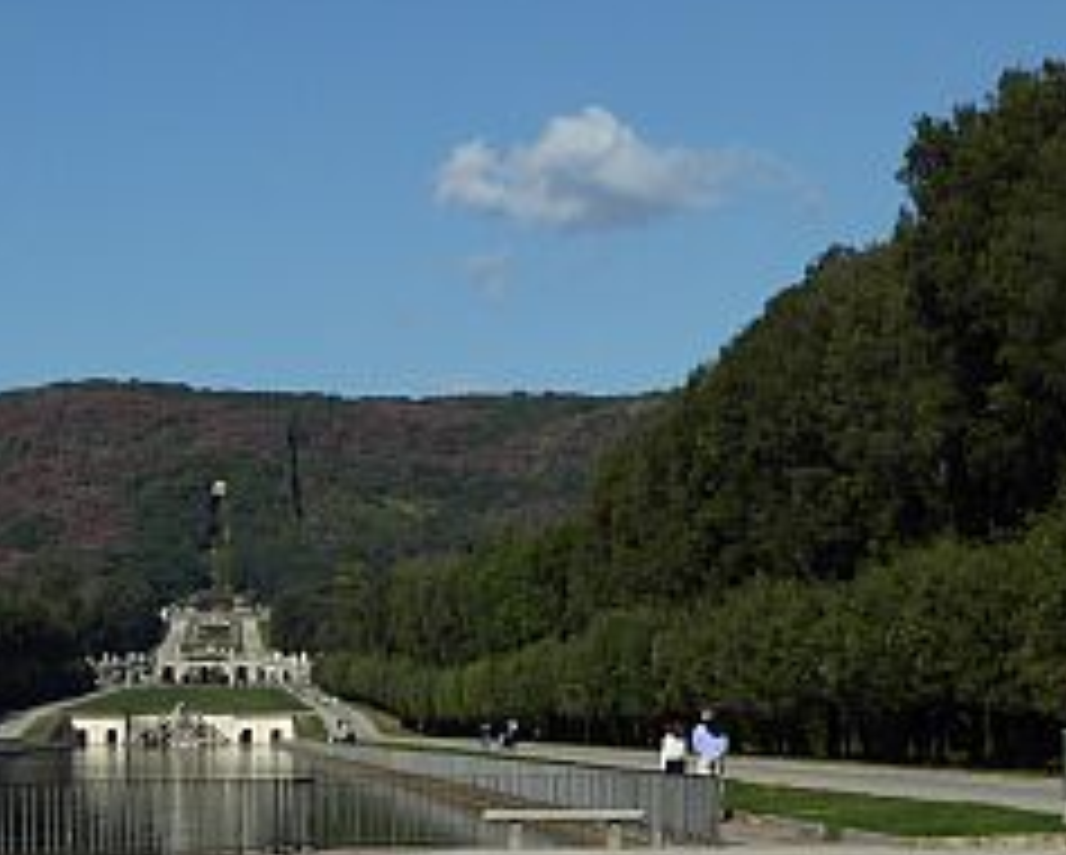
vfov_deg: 12.5
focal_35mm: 121
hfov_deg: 15.6
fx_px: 3821
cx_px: 36
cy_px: 976
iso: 100
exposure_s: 1/1600
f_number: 3.9
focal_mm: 7.8
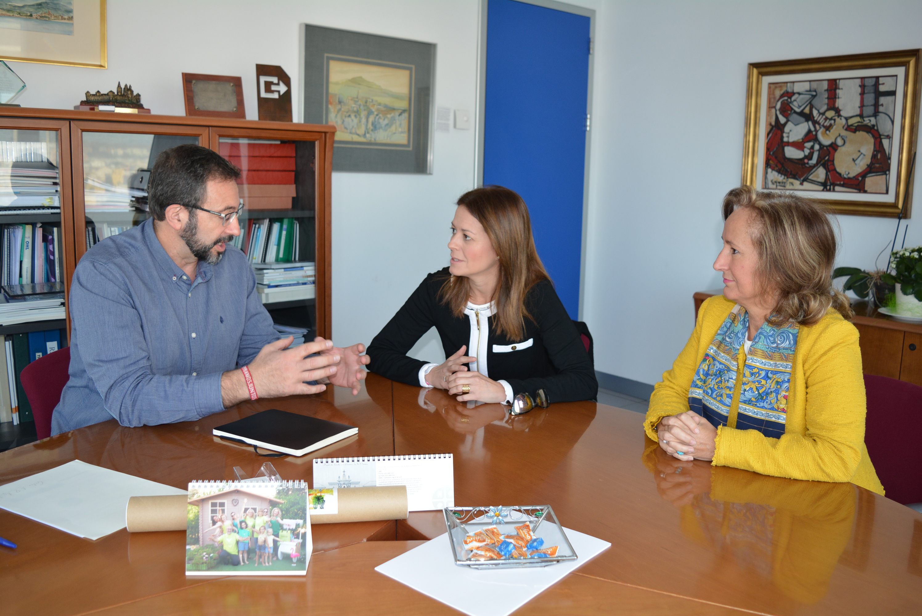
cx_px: 461
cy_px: 308
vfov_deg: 41.8
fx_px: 807
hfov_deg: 59.5
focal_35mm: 32
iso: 400
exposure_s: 1/60
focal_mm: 21
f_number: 4
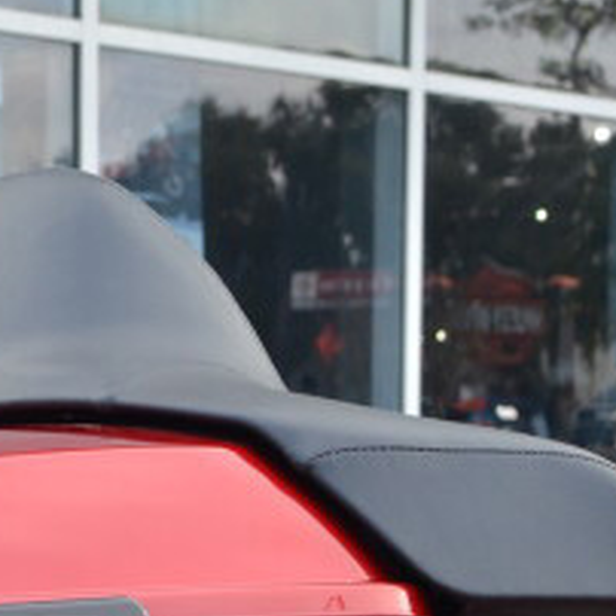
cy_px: 1153
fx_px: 3362
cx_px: 857
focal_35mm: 167
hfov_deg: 10.2
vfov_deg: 9.9
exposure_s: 1/125
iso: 180
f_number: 5.6
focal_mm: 22
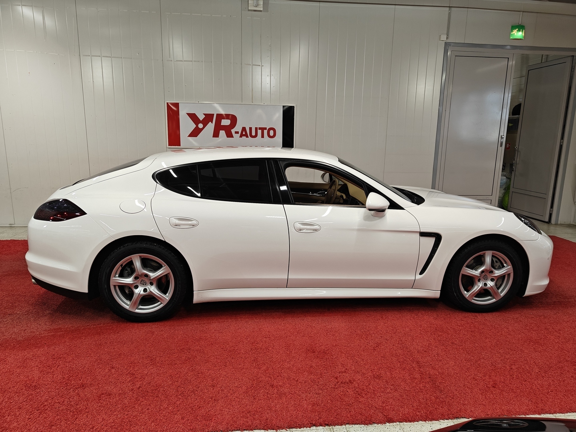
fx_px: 399
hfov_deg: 71.6
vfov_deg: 56.8
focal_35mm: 24
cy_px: 216
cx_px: 288
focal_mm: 5.59
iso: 80
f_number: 1.8
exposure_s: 1/100
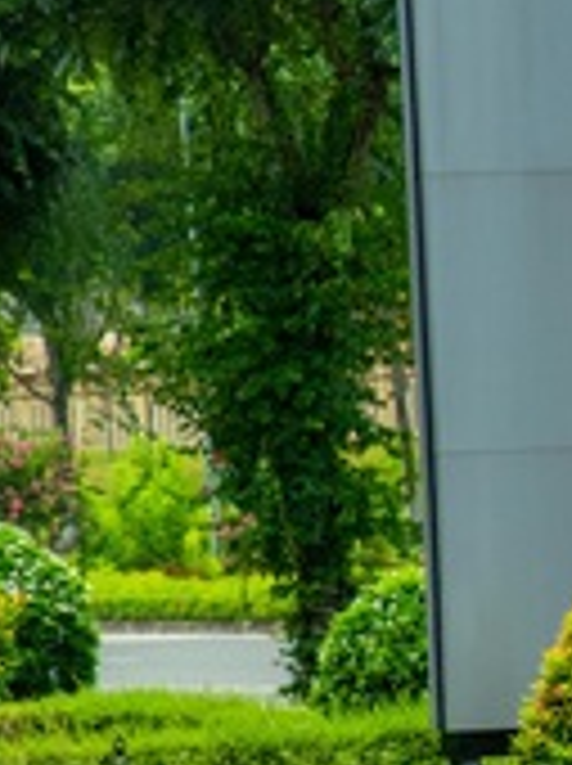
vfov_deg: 4.6
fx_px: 9608
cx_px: 1320
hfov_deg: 3.4
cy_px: 502
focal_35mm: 435
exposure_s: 1/640
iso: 640
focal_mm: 120
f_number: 11
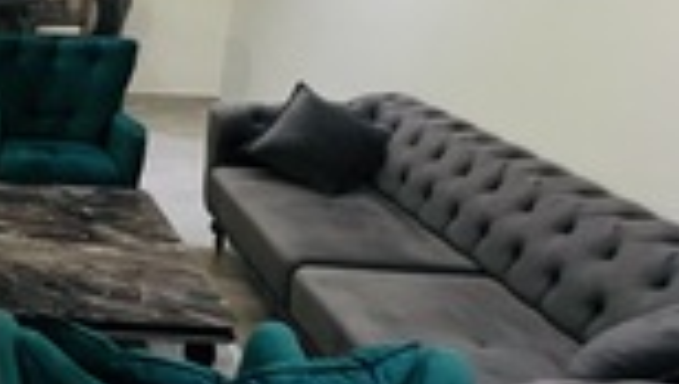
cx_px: -130
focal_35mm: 42
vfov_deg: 27.7
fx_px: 757
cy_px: 64
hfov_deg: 37.2
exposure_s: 1/50
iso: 640
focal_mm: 1.57
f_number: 1.8
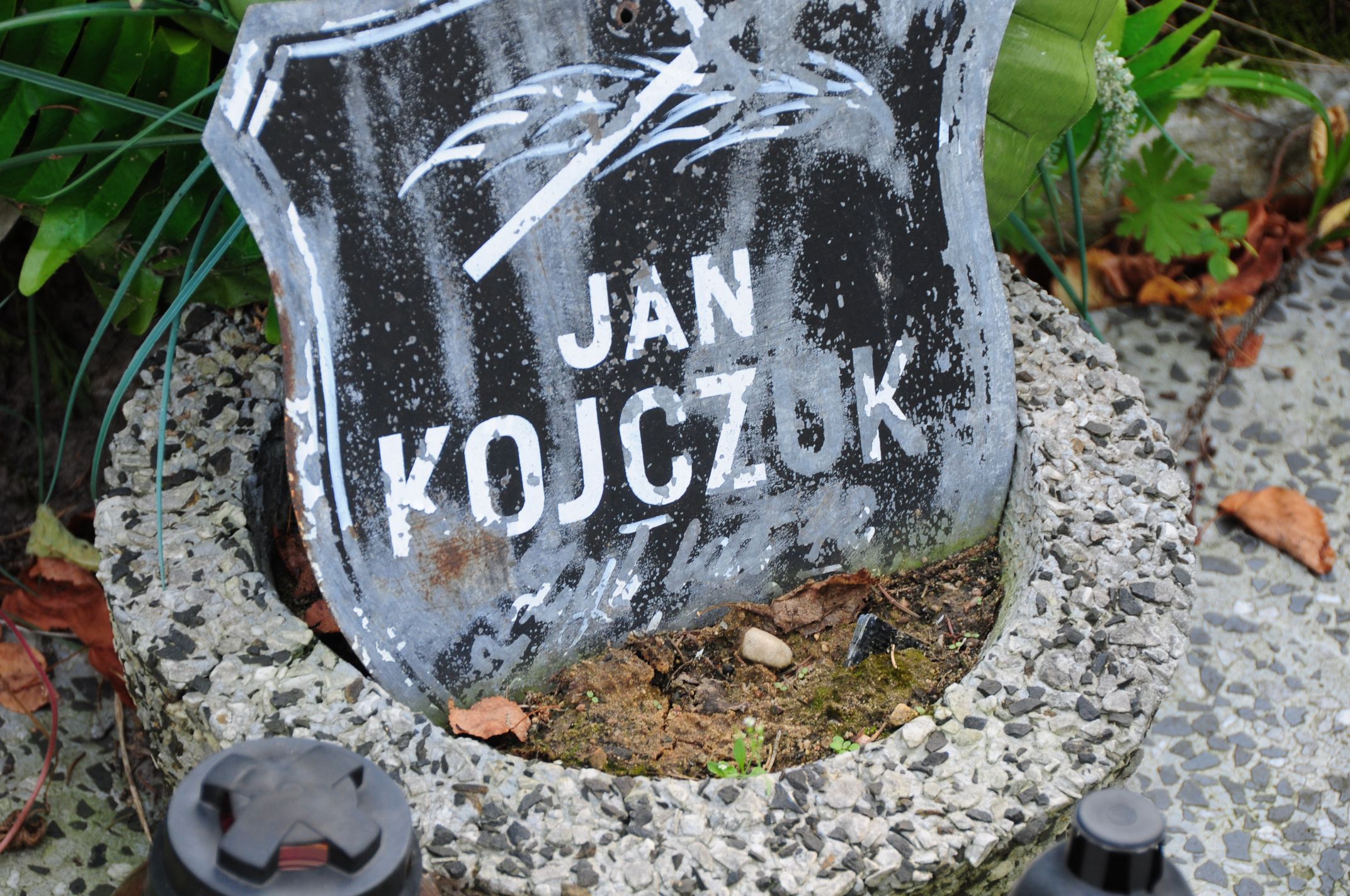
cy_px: 448
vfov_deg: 9.6
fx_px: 5337
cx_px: 675
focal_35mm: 142
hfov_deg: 14.4
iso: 250
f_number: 7.1
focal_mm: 95
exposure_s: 1/80
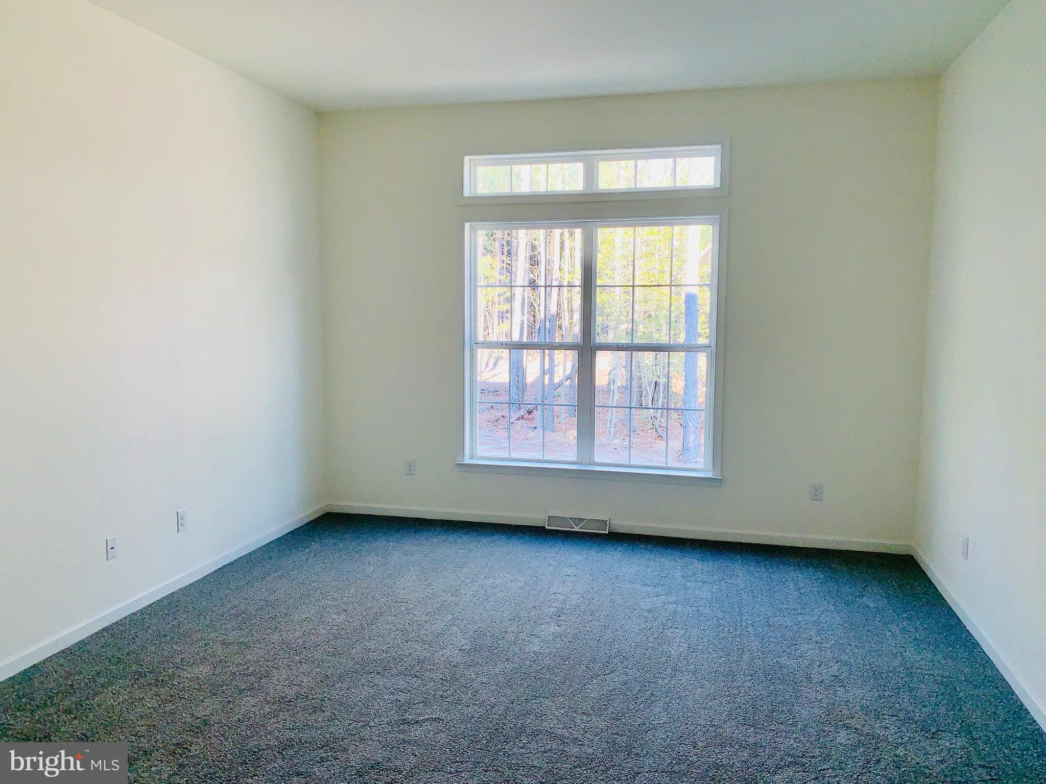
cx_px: 523
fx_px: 786
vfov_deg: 53.1
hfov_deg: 67.3
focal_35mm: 26
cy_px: 392
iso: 25
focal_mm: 4.25
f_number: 1.8
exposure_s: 1/141
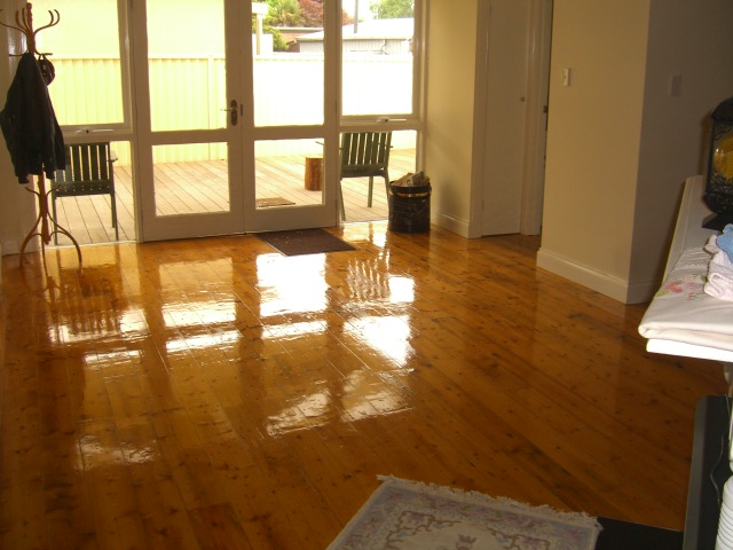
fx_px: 805
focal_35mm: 38
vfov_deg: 37.7
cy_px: 275
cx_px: 366
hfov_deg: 49.0
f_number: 2.8
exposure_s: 1/100
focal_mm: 7.9
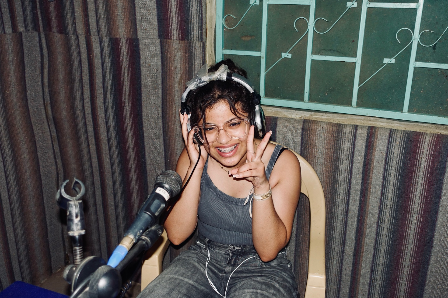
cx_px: 224
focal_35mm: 36
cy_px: 149
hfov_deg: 53.1
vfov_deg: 36.9
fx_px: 448
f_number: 2.8
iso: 200
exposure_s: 1/30
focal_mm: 13.16
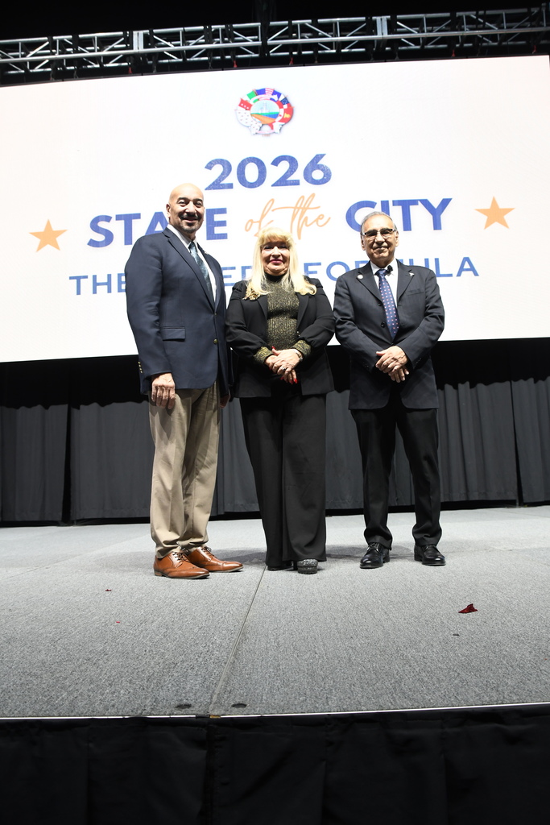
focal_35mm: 27
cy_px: 412
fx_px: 618
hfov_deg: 47.9
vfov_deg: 67.4
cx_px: 275
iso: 800
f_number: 3.5
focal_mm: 18
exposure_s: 1/80
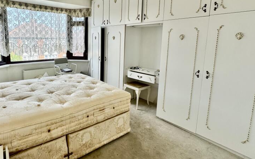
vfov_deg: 56.6
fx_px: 146
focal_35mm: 21
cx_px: 94
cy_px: 60
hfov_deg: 80.6
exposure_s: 1/164
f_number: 2.2
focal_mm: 2.22
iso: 40
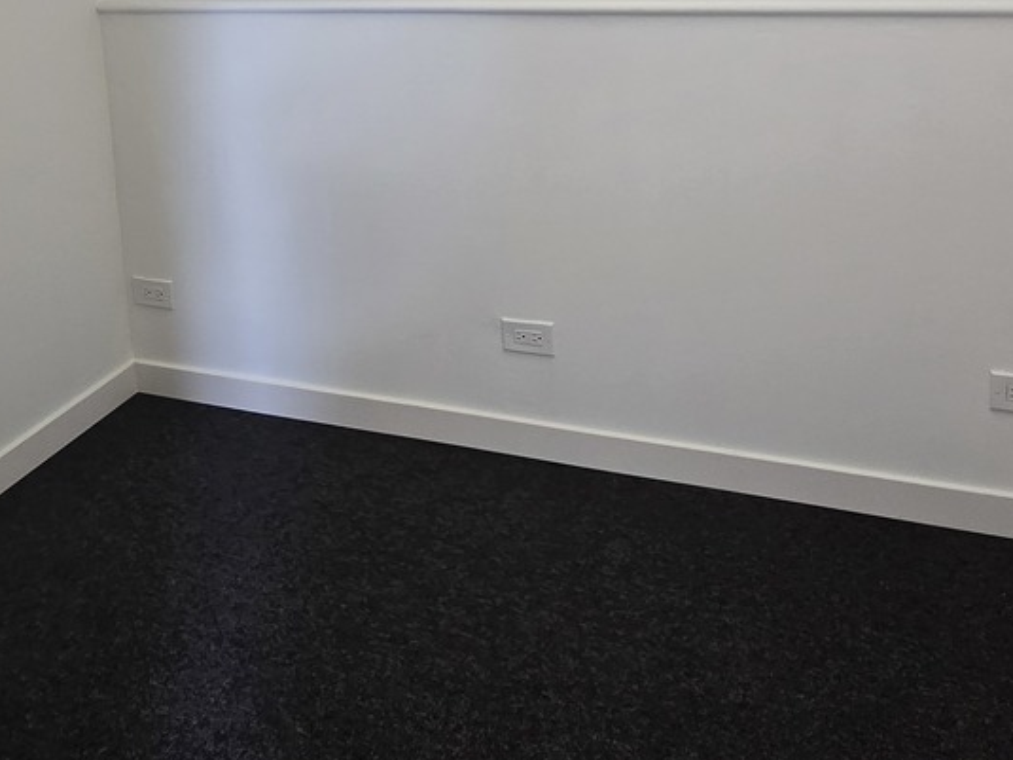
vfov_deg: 37.6
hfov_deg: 52.3
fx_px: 1024
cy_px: 53
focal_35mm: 35
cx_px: 403
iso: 160
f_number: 2.2
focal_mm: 2.2
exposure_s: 1/60
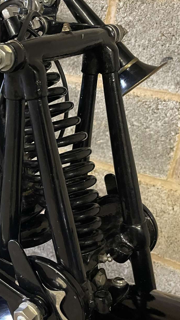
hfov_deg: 24.4
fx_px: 390
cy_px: 170
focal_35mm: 46
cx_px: -14
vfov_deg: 44.6
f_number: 1.6
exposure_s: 1/25
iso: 500
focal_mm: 4.2
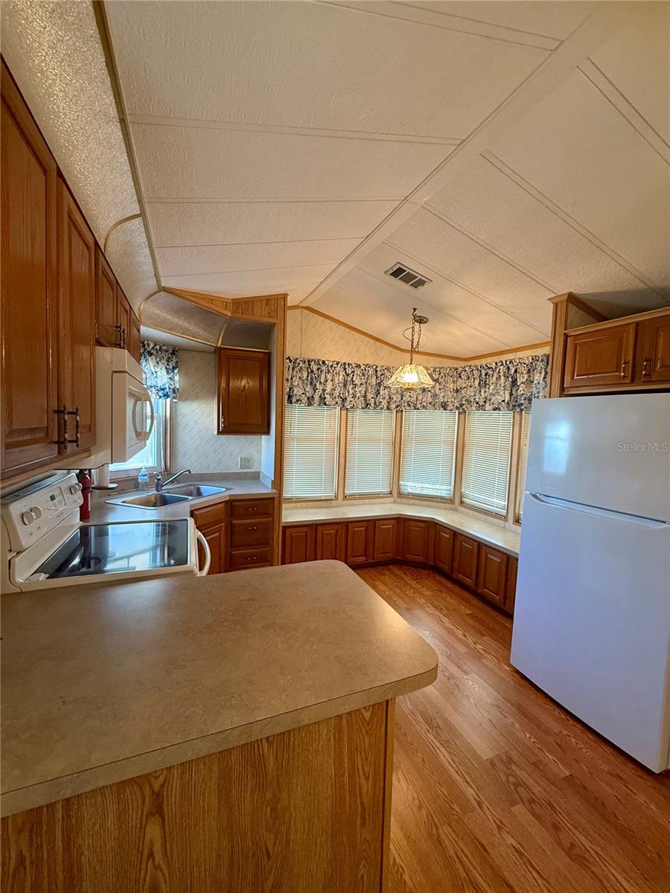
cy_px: 446
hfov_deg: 85.7
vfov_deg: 102.1
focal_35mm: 14
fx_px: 361
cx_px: 335
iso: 200
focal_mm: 2.22
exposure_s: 1/60
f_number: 2.2
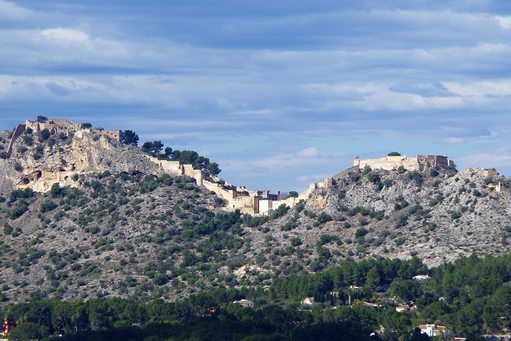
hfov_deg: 8.5
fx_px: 3421
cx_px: 282
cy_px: 192
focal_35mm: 241
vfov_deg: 5.7
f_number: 5.6
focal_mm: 100
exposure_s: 1/1000
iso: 100
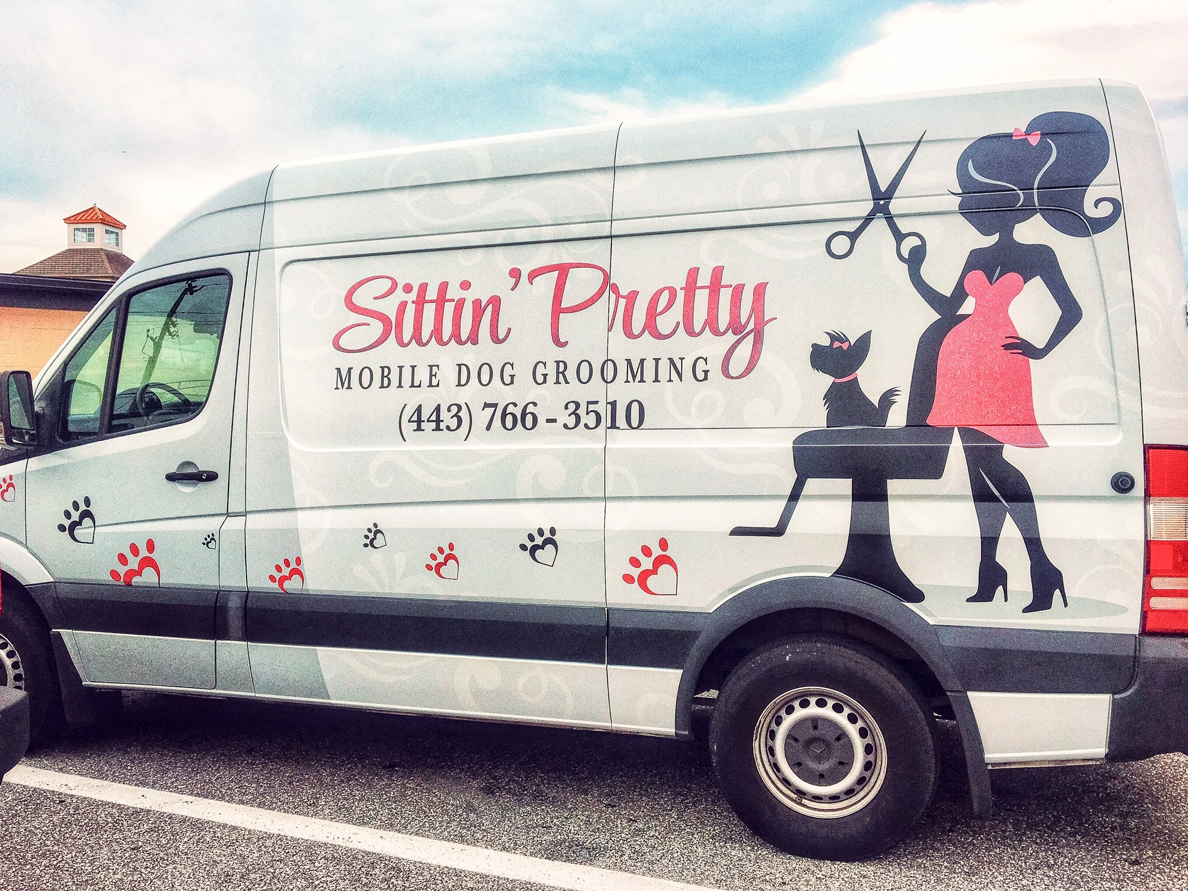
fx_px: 1030
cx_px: 584
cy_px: 454
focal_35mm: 30
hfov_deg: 60.0
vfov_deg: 46.8
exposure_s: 1/481
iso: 25
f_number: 2.2
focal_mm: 4.15
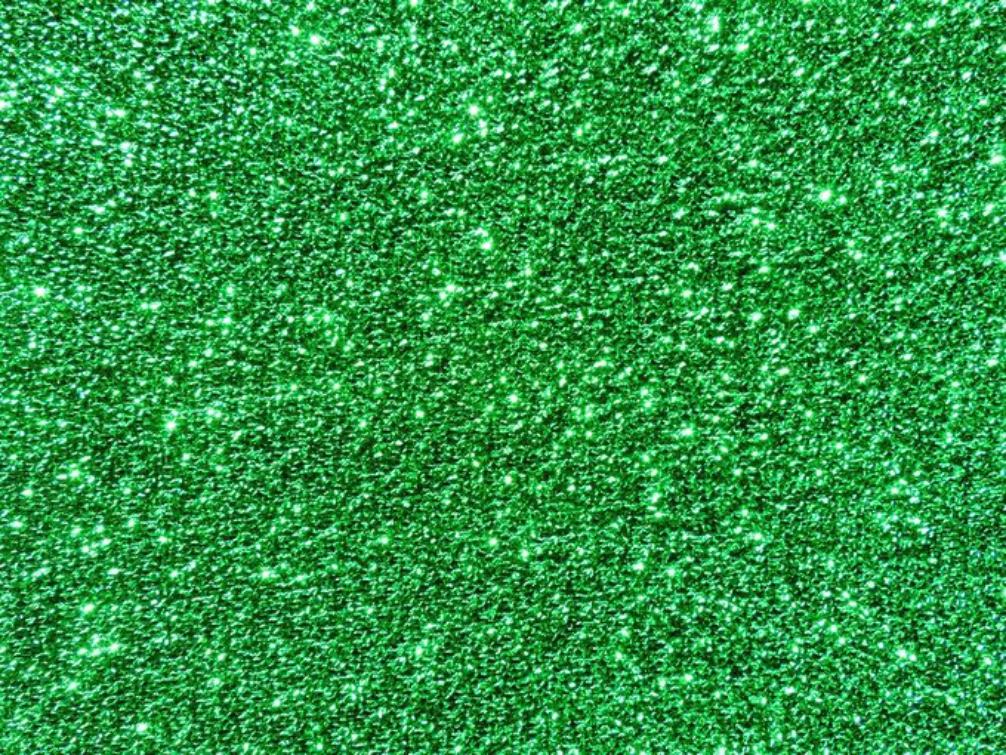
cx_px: 503
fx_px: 872
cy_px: 378
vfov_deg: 46.8
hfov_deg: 60.0
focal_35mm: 30
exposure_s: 1/60
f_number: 4.9
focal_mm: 5.3
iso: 100
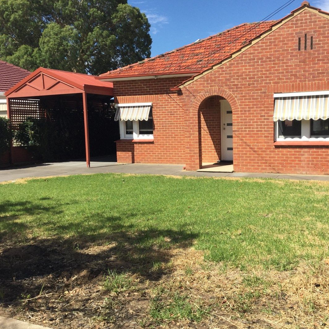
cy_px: 163
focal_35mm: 37
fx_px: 398
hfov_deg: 44.5
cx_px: 208
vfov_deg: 44.9
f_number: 2.4
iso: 25
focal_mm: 3.3
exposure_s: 1/1314
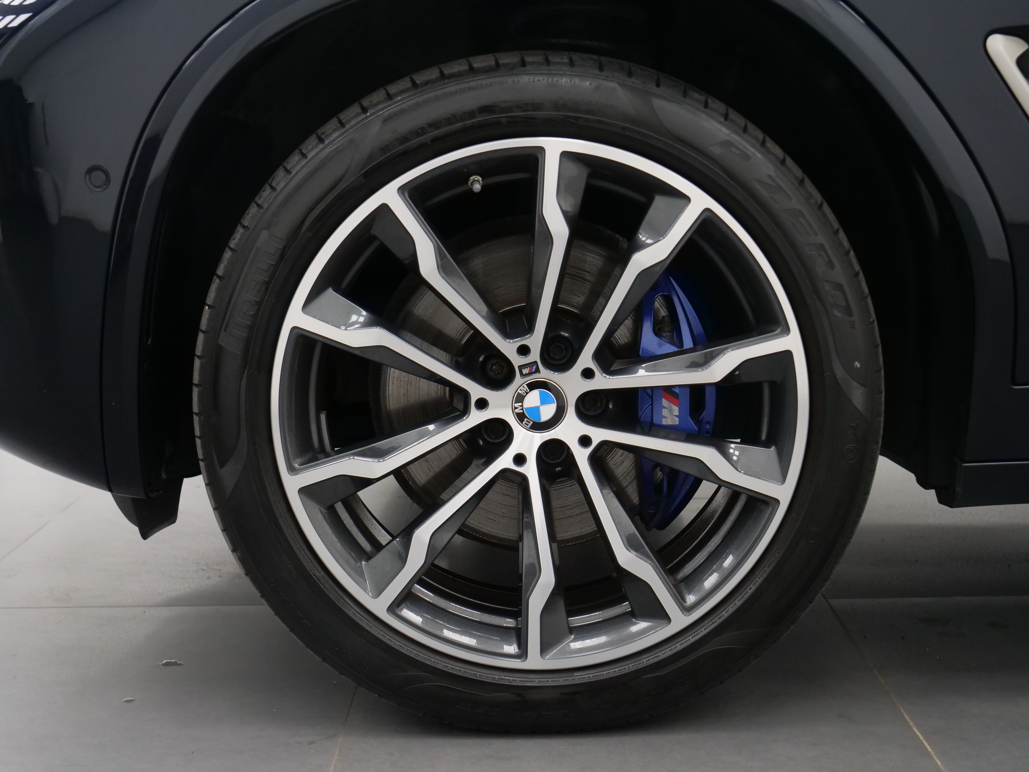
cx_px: 514
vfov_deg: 27.0
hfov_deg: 35.5
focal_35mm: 54
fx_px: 1605
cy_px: 386
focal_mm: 27
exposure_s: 1/320
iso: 1600
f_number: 4
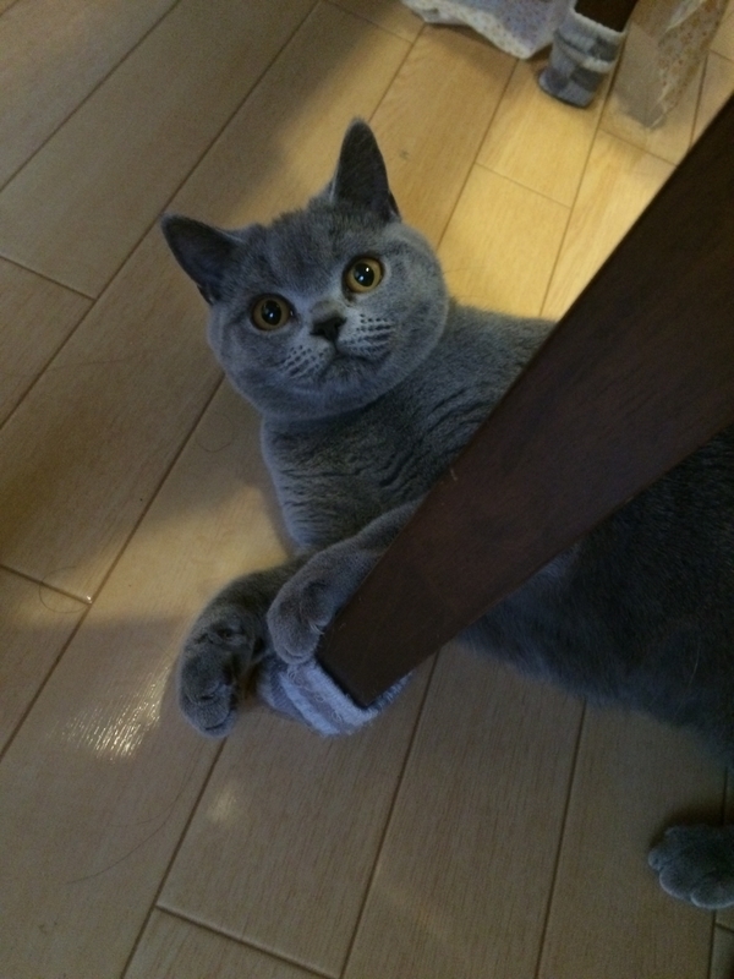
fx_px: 820
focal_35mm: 29
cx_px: 367
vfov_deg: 61.7
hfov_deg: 48.2
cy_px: 490
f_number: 2.2
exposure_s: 1/15
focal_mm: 4.15
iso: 400
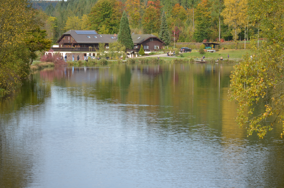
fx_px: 1004
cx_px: 142
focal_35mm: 128
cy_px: 94
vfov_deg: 10.7
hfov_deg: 16.1
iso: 100
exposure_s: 1/320
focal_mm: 85
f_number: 4.5
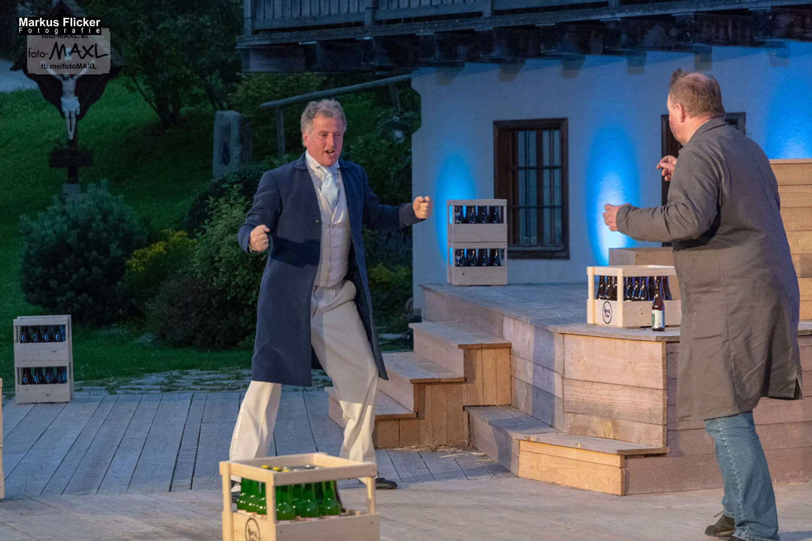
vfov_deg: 11.4
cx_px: 406
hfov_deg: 17.1
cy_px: 270
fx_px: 2706
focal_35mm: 120
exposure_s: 1/250
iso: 3200
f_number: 4
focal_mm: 80
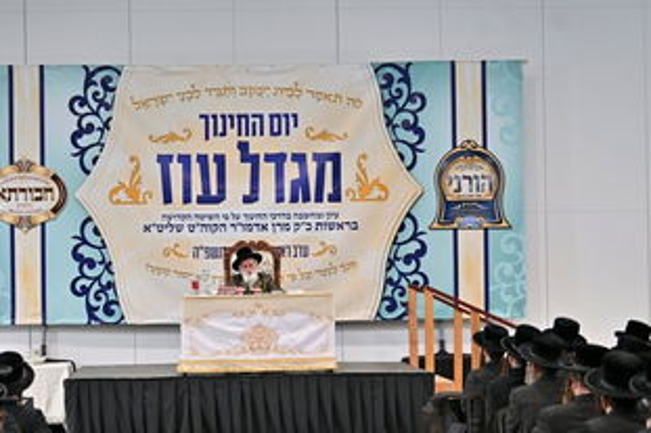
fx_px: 1627
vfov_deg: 15.2
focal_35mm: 90
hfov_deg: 22.6
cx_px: 249
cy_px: 276
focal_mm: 70
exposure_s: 1/160
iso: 250
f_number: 2.8
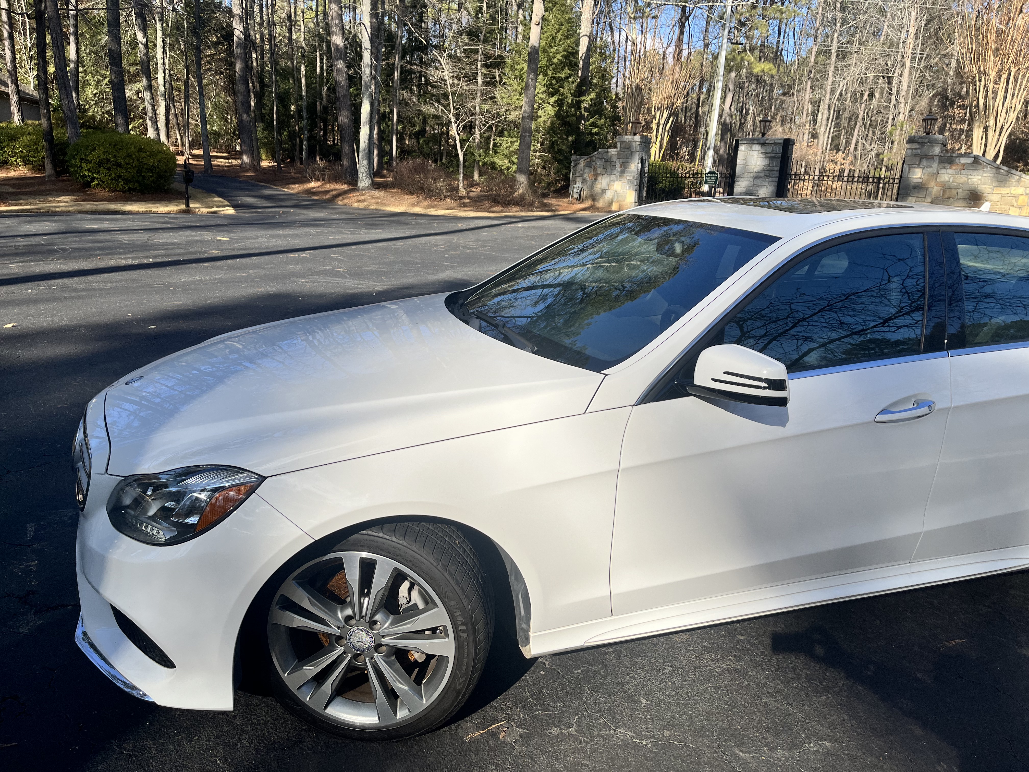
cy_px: 386
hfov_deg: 67.3
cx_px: 514
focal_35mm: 26
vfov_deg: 53.1
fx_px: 773
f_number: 1.6
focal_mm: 5.1
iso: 50
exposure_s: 1/4149
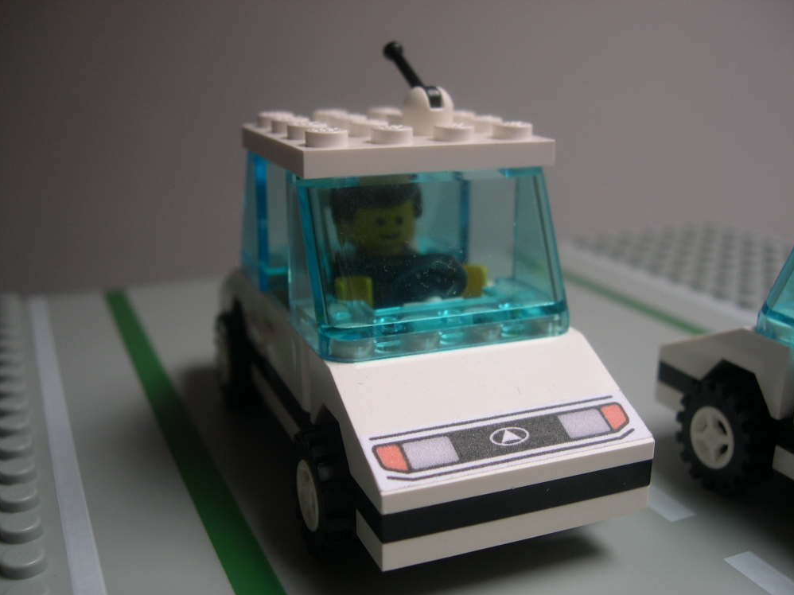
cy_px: 304
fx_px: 894
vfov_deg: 36.8
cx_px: 404
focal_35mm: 39
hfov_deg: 47.9
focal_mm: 8
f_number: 2.8
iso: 100
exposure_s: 1/72.1
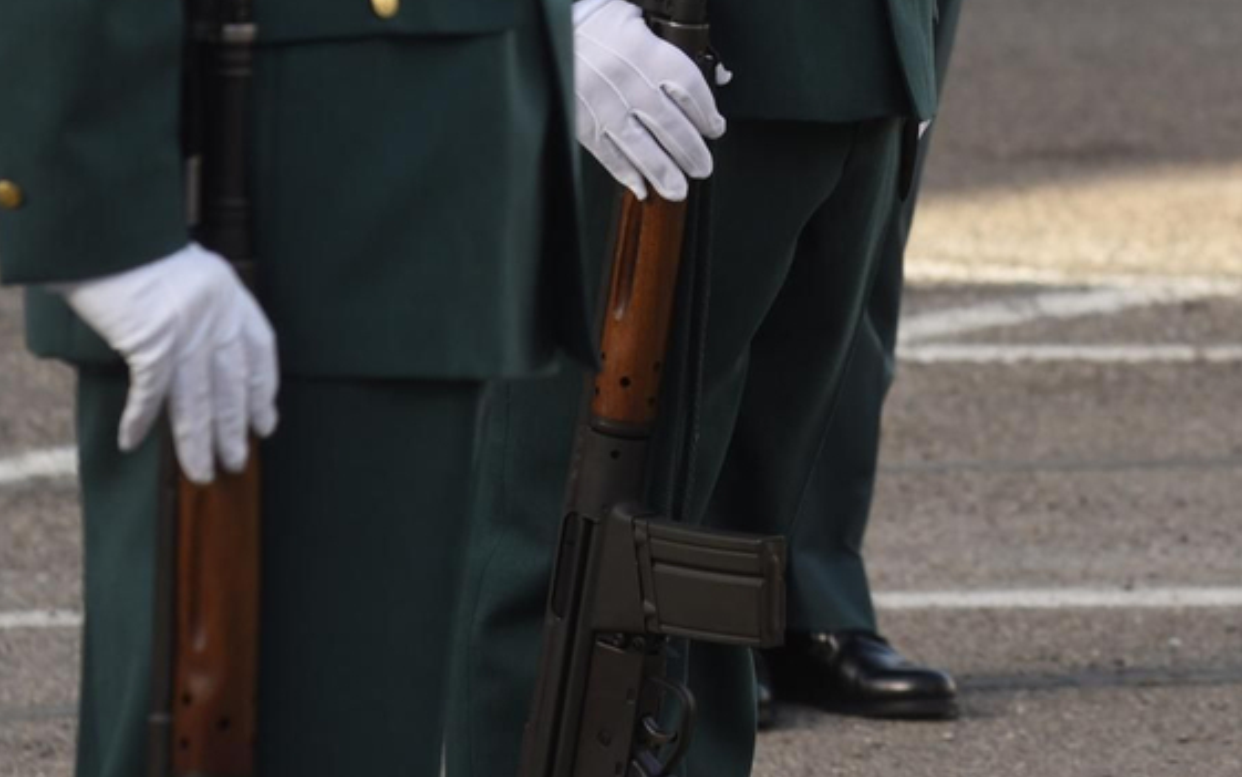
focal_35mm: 407
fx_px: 13780
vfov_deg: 3.2
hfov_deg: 5.2
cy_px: -363
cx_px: 1151
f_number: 5
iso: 180
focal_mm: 140
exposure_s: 1/250
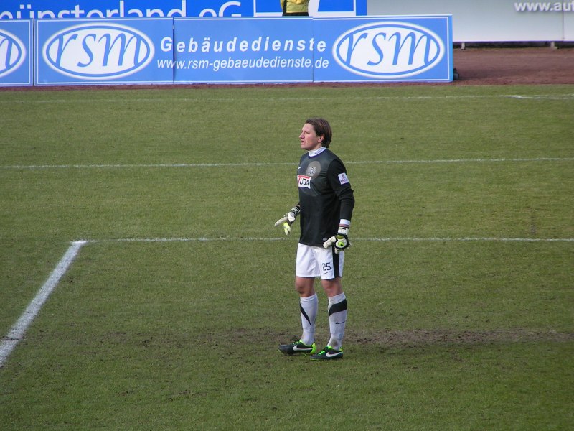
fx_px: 6301
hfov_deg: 5.2
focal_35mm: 380
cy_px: 216
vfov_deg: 3.9
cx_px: 287
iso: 64
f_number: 3.5
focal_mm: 58
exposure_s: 1/400
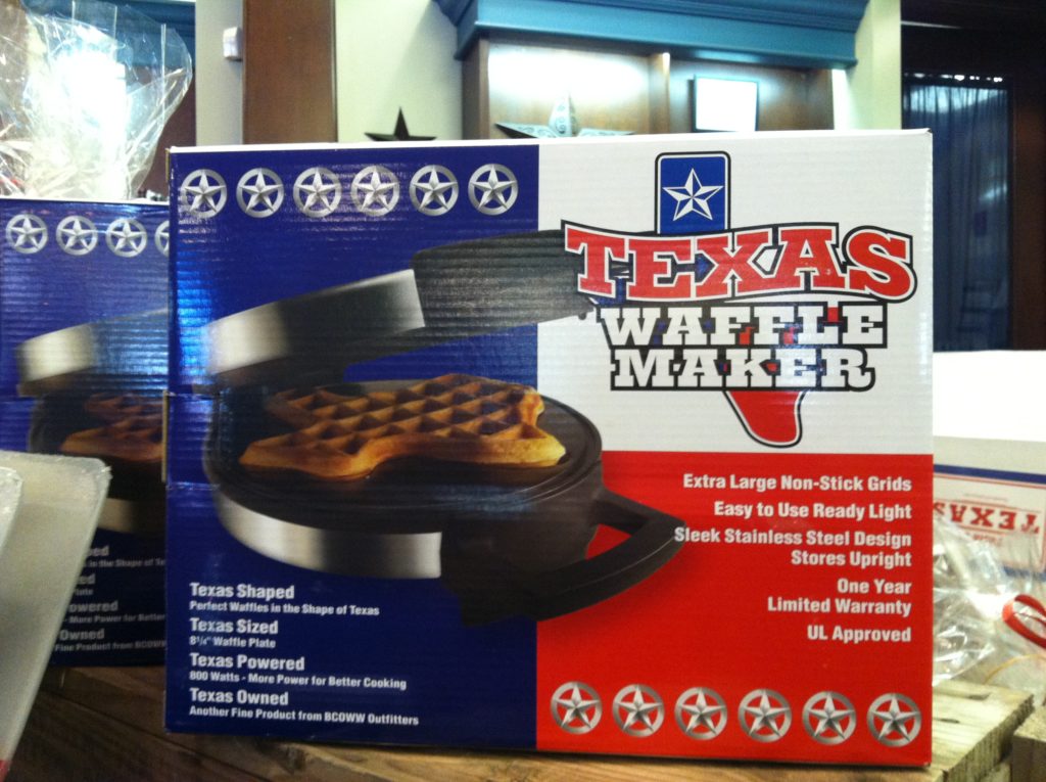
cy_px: 391
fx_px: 1056
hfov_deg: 52.7
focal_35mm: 35
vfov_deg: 40.6
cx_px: 523
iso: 250
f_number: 2.8
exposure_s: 1/17
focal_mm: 3.85
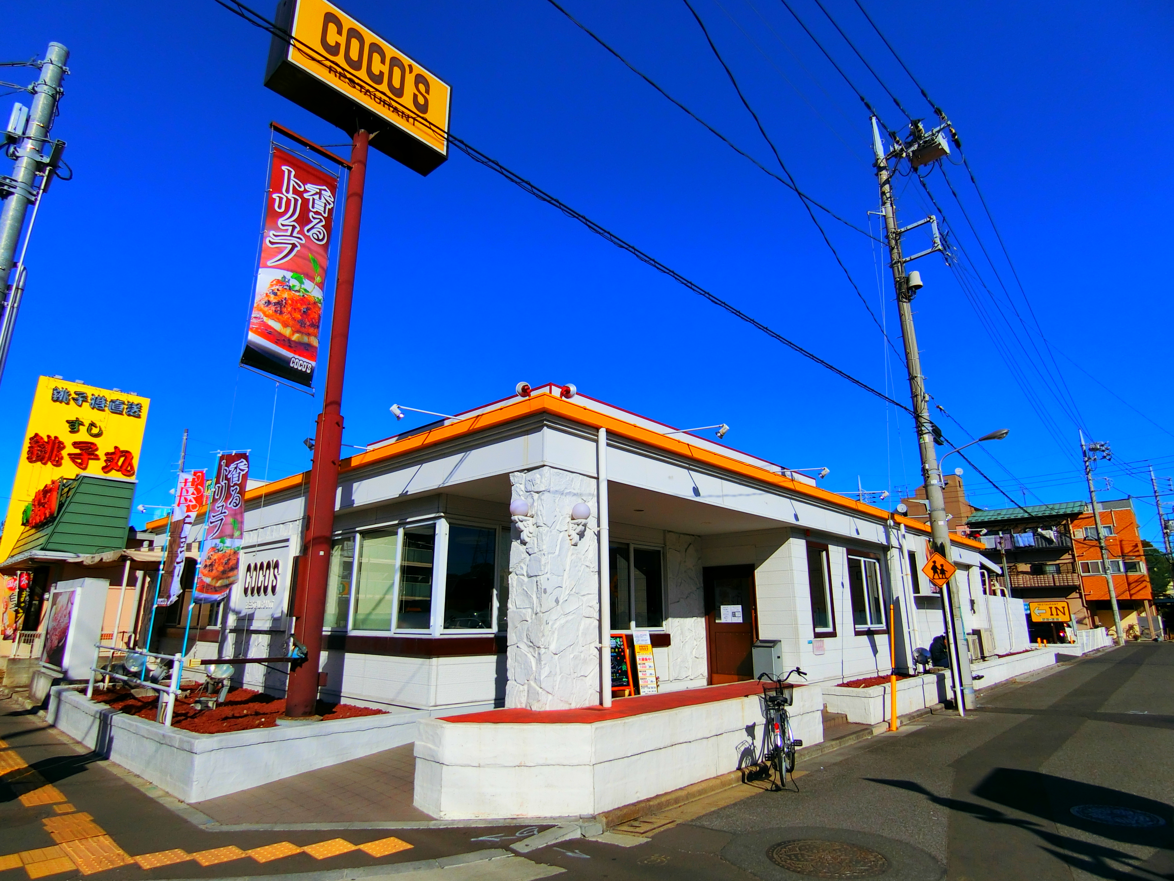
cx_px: 587
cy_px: 440
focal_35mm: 19
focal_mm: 4.06
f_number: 6.9
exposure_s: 1/800
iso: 80
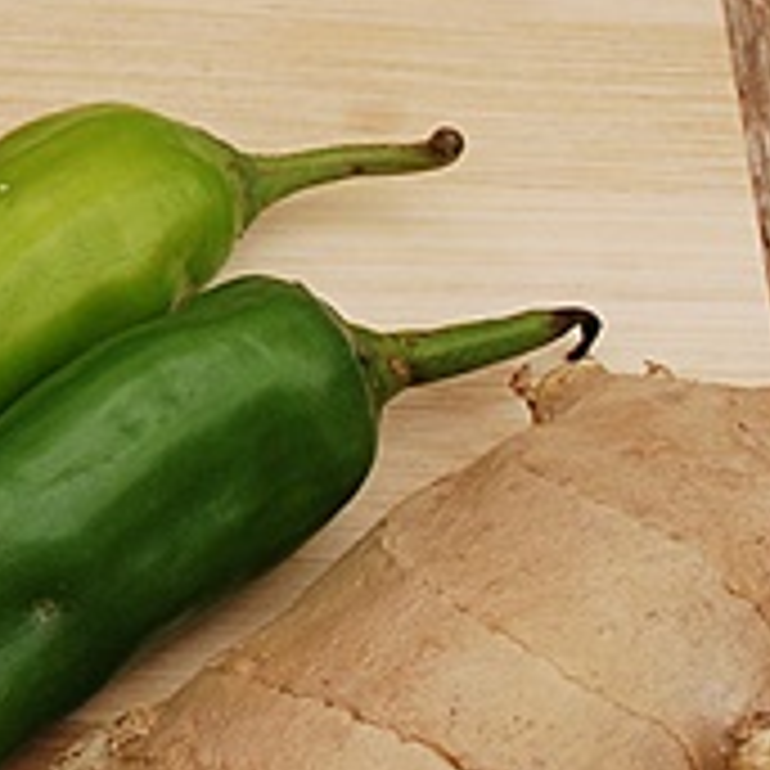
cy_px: -92
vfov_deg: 7.3
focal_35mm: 238
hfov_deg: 6.9
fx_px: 5978
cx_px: -1099
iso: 200
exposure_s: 1/125
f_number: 8
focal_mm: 31
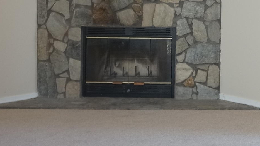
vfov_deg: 11.7
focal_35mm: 101
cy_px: -45
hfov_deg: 20.5
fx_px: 696
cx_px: 259
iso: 2000
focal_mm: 20
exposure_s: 1/250
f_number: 4
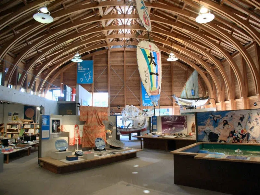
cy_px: 98
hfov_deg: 55.4
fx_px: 248
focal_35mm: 33
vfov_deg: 42.9
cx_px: 130
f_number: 2.8
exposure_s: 1/13
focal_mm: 7.1
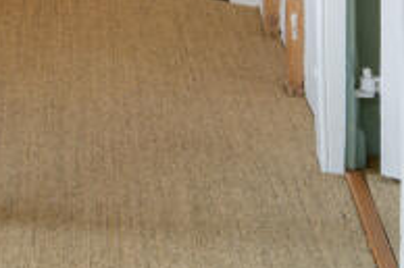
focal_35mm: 132
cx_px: -377
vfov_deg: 9.2
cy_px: -390
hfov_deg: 13.5
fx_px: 1480
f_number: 8
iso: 320
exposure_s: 1/5
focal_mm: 25
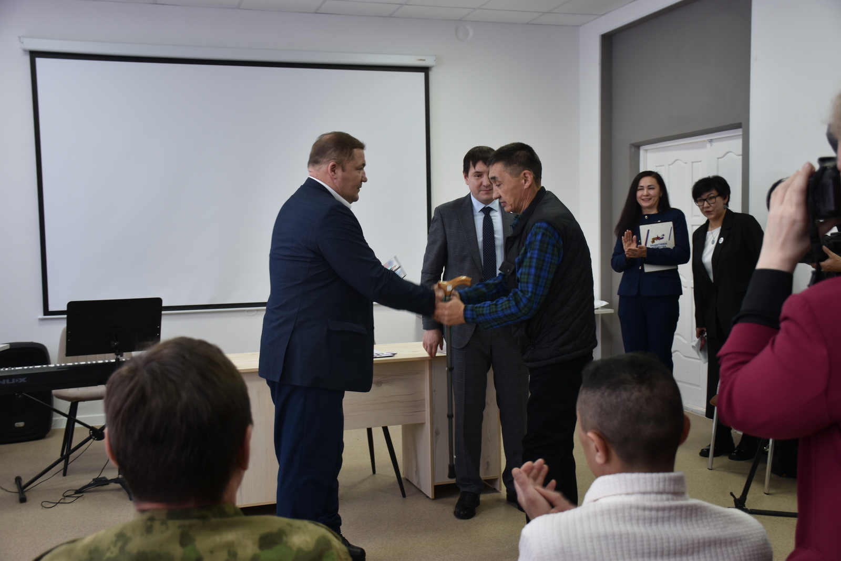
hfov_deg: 49.5
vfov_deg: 34.2
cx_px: 420
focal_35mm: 39
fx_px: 911
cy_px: 280
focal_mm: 26
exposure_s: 1/40
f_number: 3.8
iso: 160
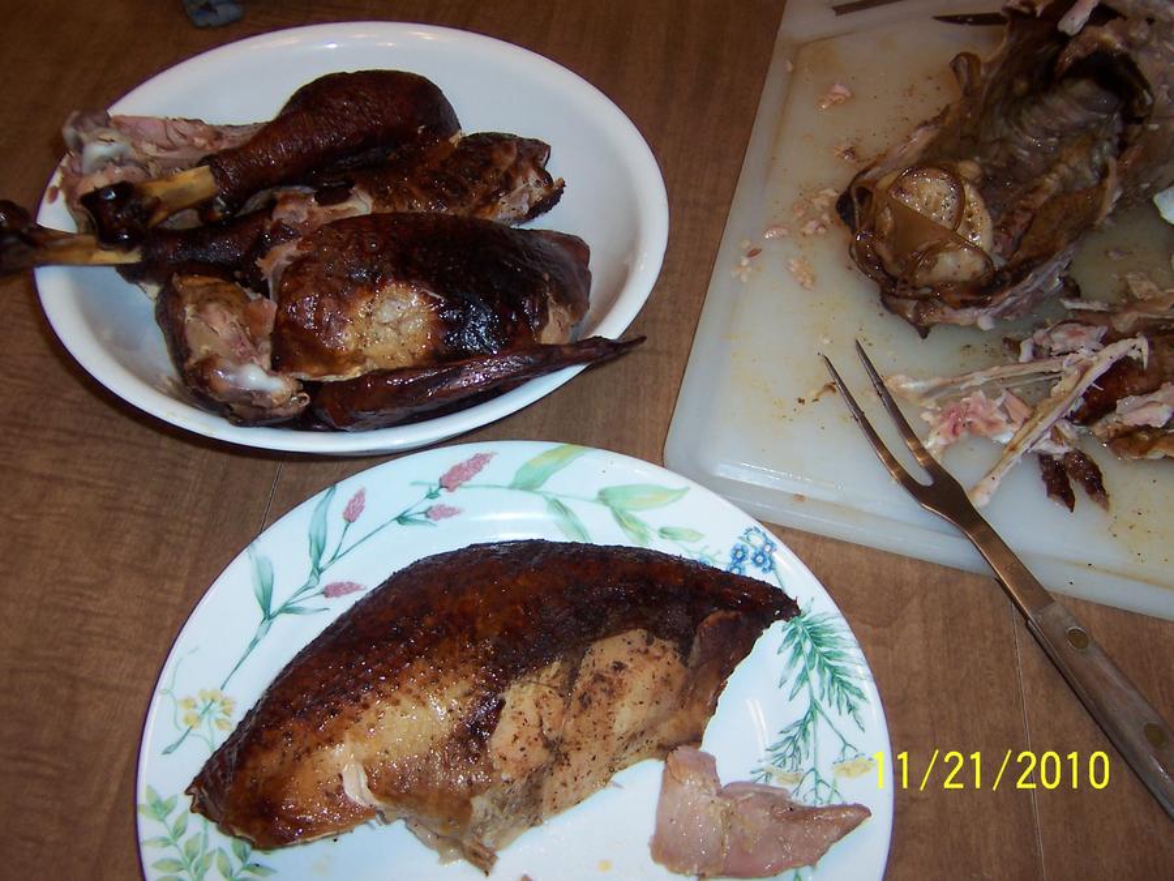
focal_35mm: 36
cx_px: 587
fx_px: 1221
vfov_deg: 39.7
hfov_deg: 51.4
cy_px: 440
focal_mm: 5.6
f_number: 2.8
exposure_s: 1/60
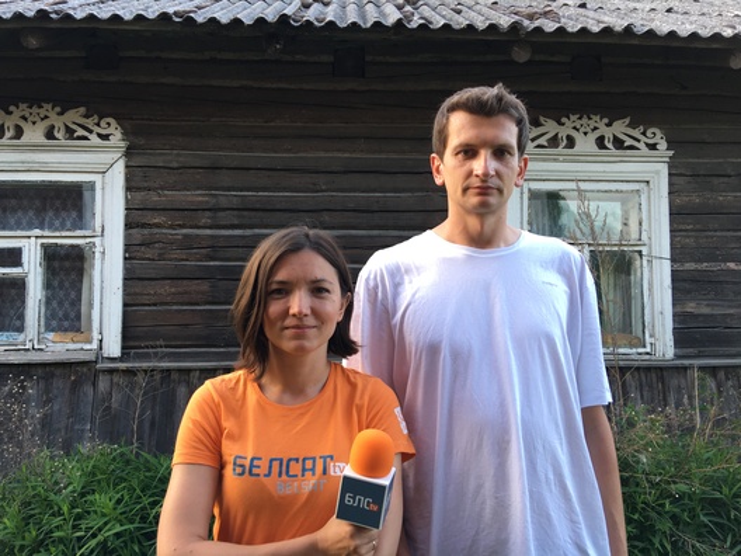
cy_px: 278
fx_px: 621
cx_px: 370
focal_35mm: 29
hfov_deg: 61.7
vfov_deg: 48.2
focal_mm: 4.15
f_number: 2.2
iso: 32
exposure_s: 1/50
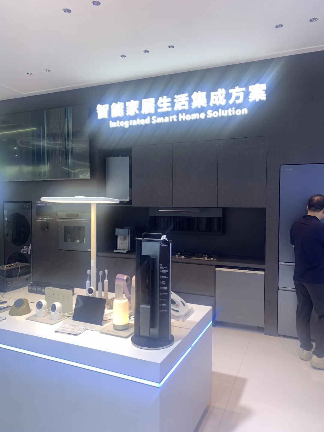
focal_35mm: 26
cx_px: 162
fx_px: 324
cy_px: 216
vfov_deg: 67.3
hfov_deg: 53.1
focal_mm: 4.25
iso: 25
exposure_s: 1/102
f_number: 1.8
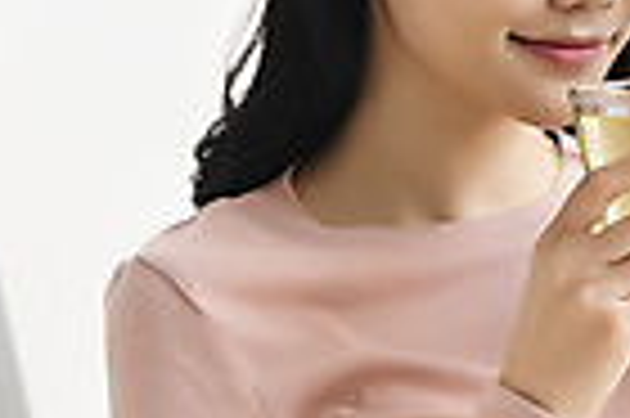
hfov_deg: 8.5
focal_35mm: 240
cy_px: -45
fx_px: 4195
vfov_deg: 5.7
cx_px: 659
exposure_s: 1/125
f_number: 11
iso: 400
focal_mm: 56
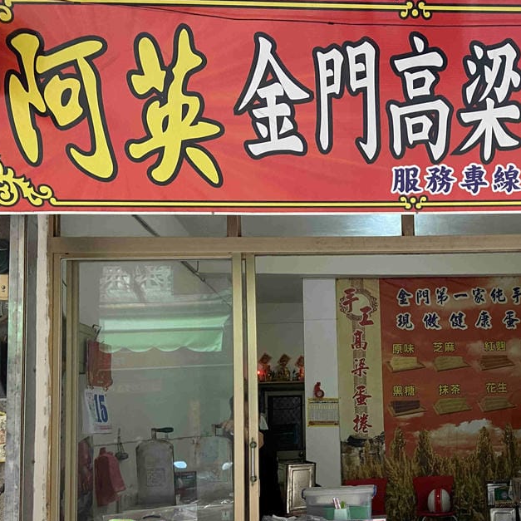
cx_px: 433
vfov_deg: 37.9
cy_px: 352
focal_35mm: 44
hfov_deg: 36.7
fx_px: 749
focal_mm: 4.25
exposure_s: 1/70
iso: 125
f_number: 1.8
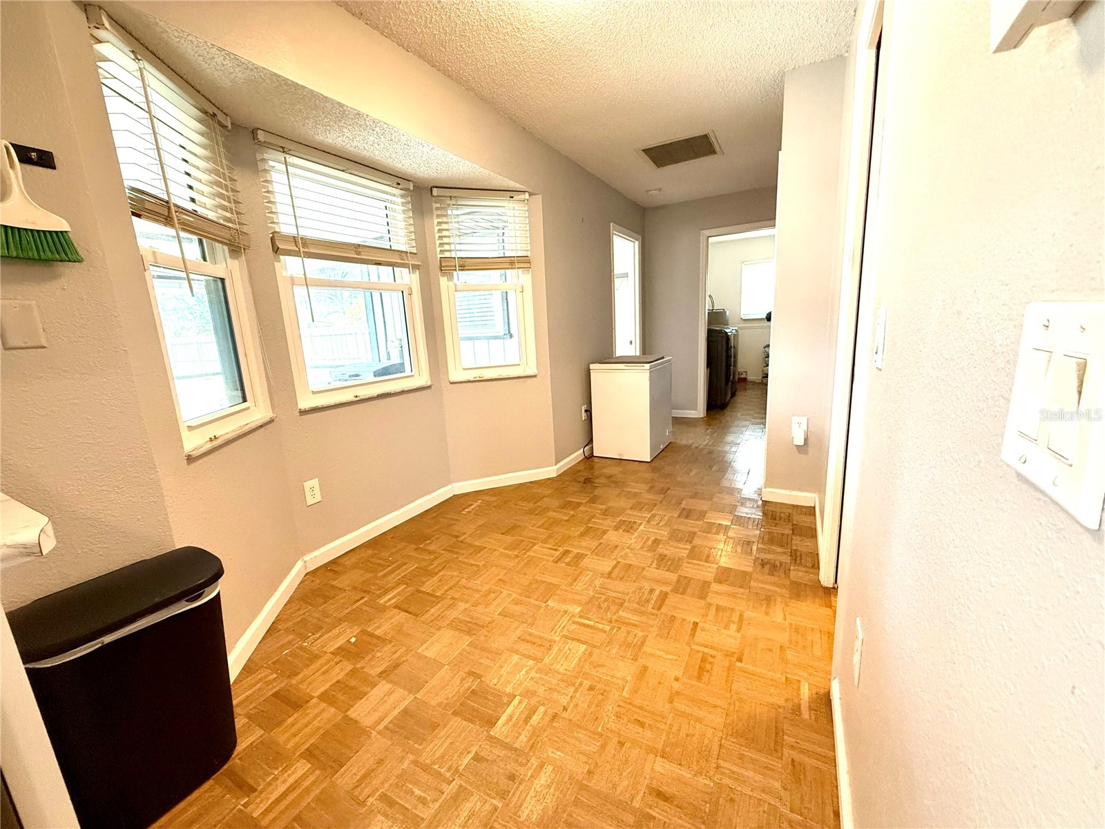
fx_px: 447
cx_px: 552
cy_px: 414
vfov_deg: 85.7
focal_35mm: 14
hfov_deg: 102.1
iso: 400
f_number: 2.2
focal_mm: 2.22
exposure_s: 1/120
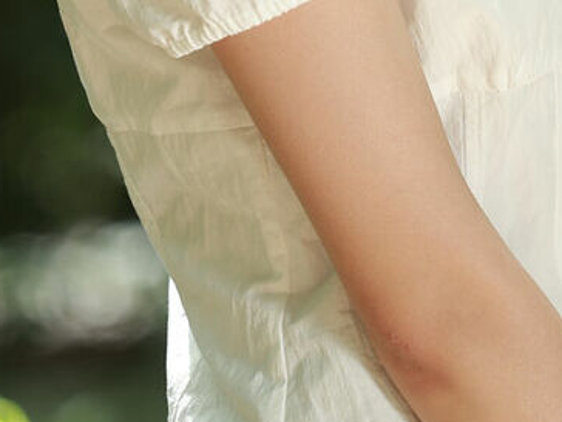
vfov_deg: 2.7
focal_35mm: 557
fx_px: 9043
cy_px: -118
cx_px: 394
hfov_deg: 3.6
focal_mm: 135
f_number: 2.8
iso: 100
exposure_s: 1/200
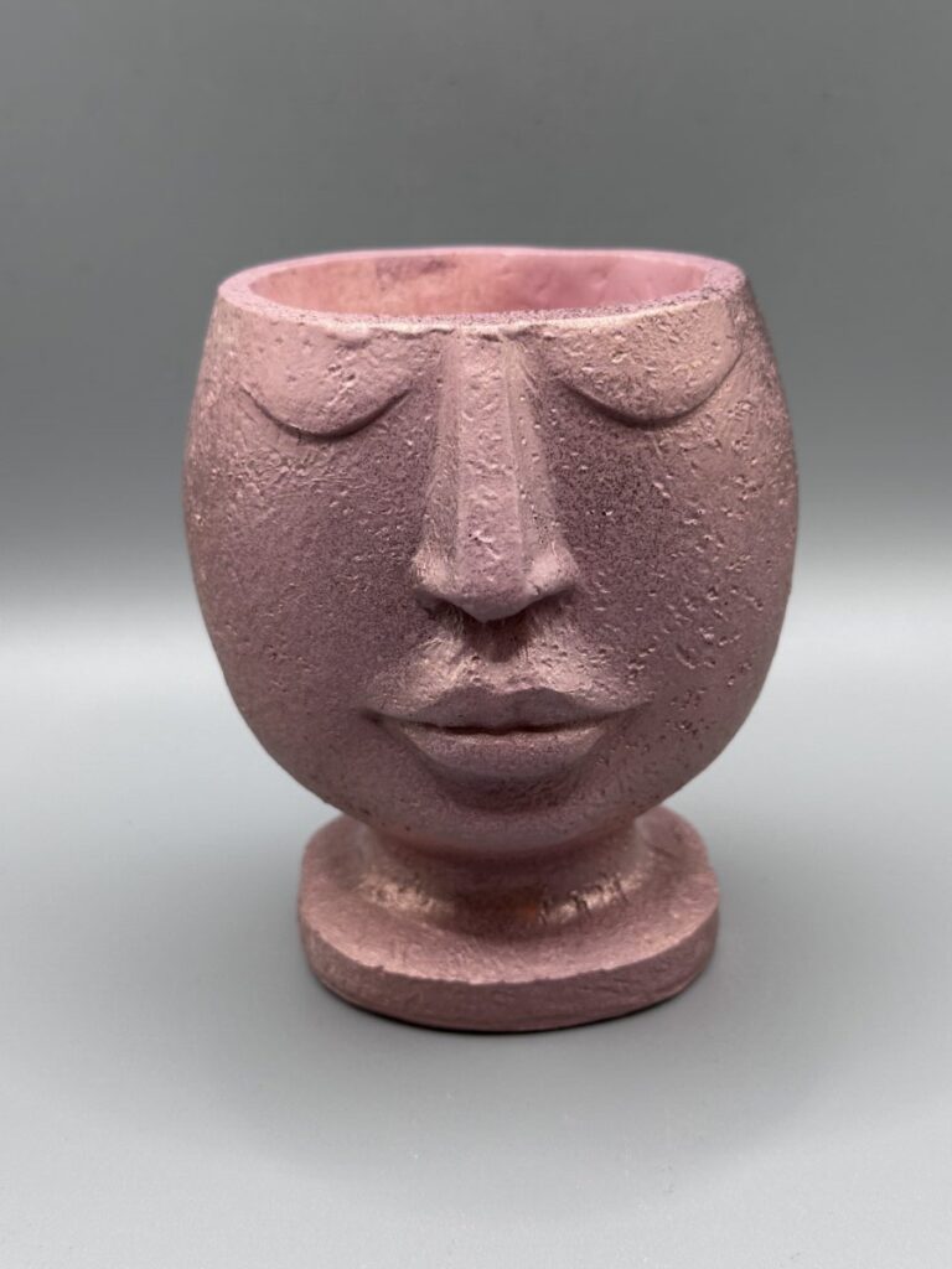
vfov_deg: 39.7
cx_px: 476
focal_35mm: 48
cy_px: 634
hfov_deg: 30.3
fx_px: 1760
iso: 64
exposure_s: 1/146
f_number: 1.78
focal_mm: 6.86
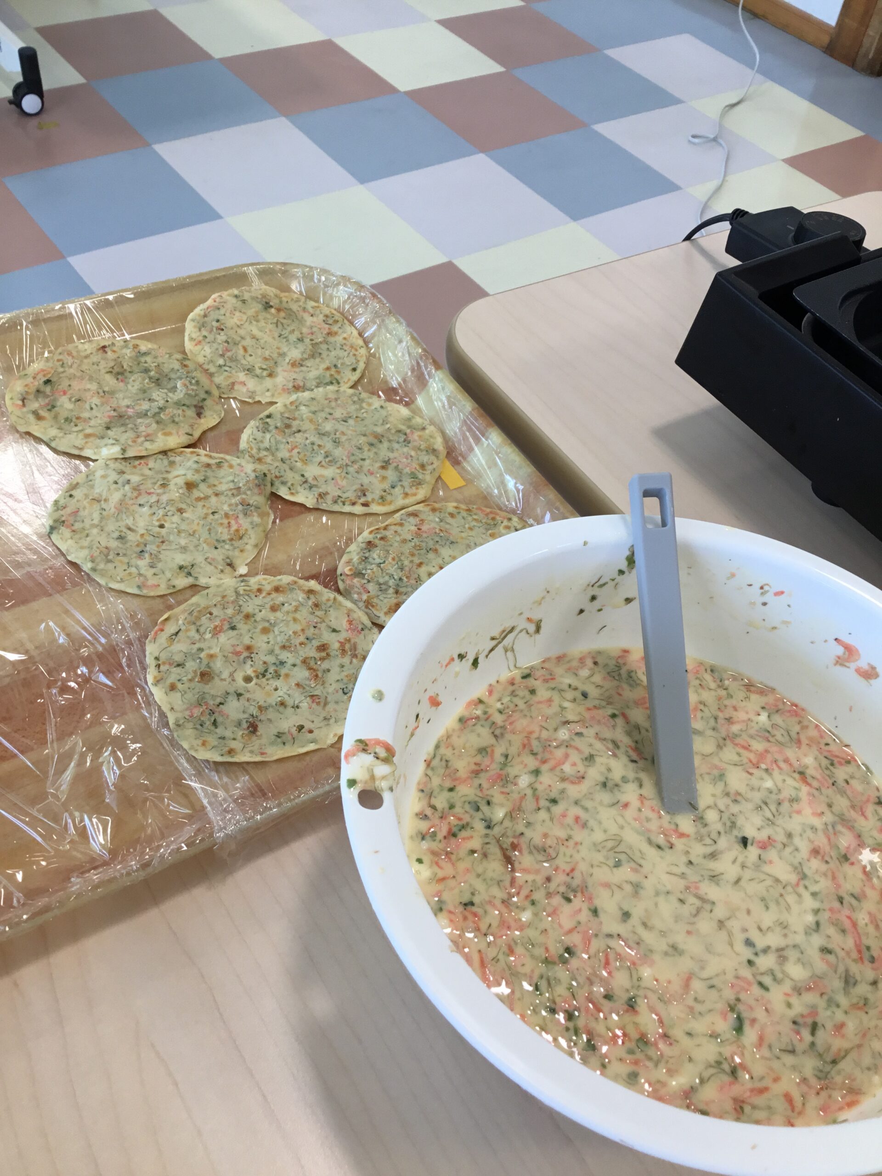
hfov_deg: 45.4
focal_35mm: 31
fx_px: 1053
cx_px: 441
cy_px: 588
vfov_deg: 58.4
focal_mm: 3.3
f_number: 2.4
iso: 32
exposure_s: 1/50
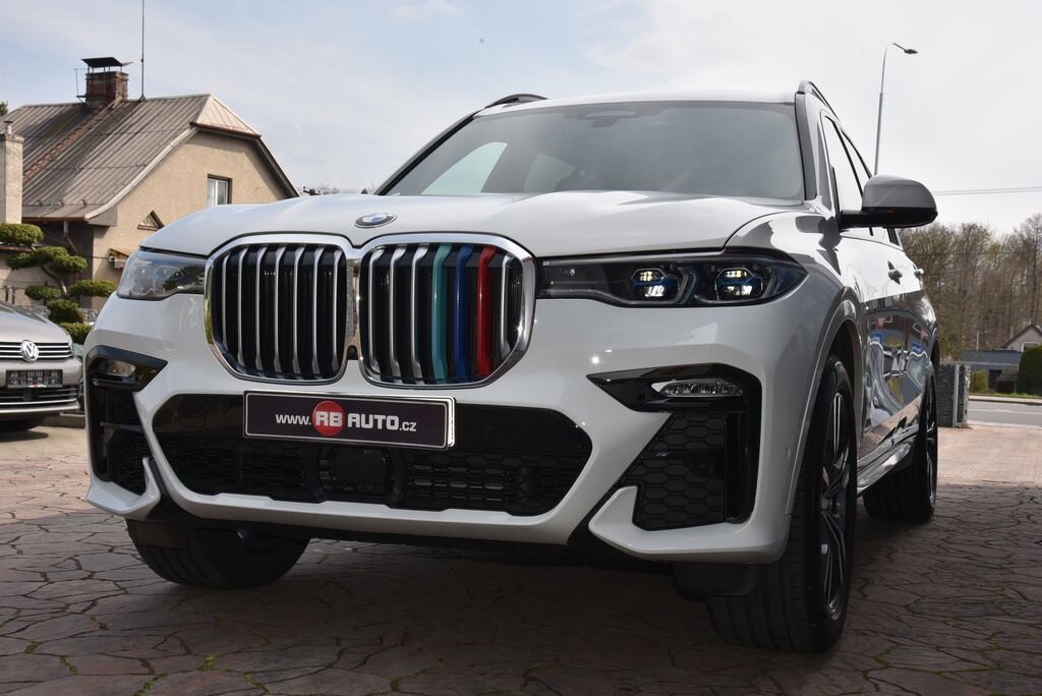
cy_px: 348
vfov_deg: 28.1
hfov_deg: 41.1
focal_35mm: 48
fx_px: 1390
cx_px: 521
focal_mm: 48
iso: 500
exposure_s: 1/200
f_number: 13
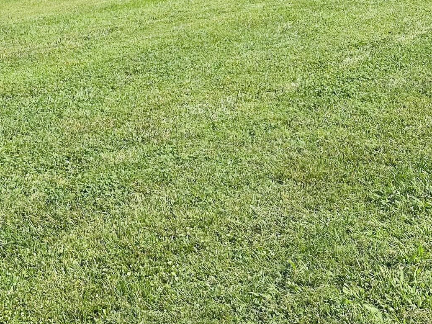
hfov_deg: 21.0
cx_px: 137
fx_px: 1161
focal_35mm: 93
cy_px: -64
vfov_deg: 15.3
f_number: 1.78
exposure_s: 1/2976
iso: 64
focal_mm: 6.86
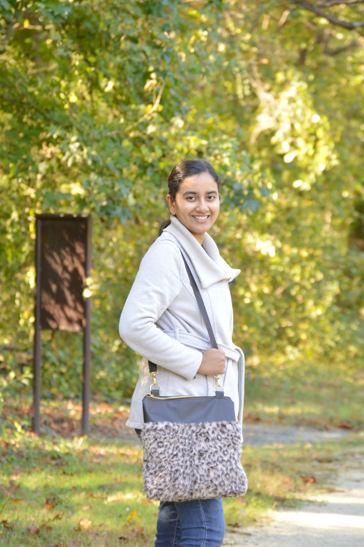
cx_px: 182
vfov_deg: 13.7
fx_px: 2279
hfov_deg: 9.1
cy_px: 274
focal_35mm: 150
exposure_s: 1/60
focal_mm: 100
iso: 400
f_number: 4.8
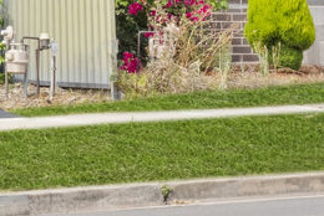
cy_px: -269
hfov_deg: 7.4
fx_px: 2370
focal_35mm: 263
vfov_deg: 5.1
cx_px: -421
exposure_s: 1/100
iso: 640
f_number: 16
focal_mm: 57
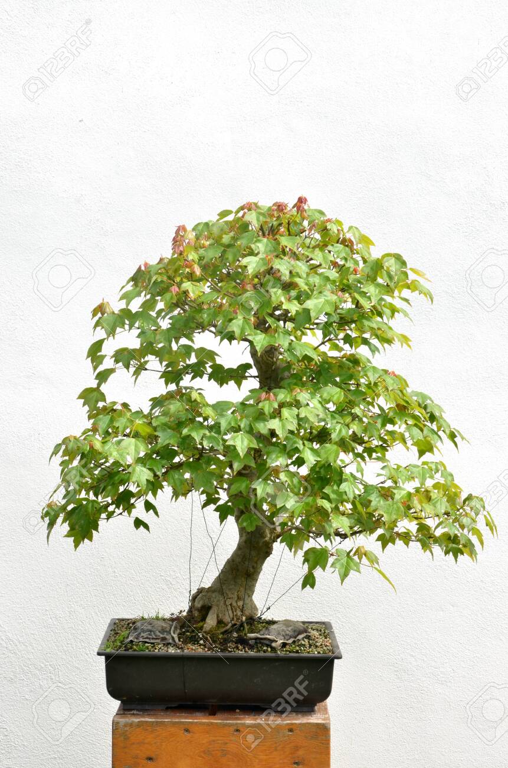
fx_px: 1595
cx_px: 254
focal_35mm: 75
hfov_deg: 18.1
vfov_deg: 27.0
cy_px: 384
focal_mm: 50
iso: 400
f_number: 16
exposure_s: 1/200
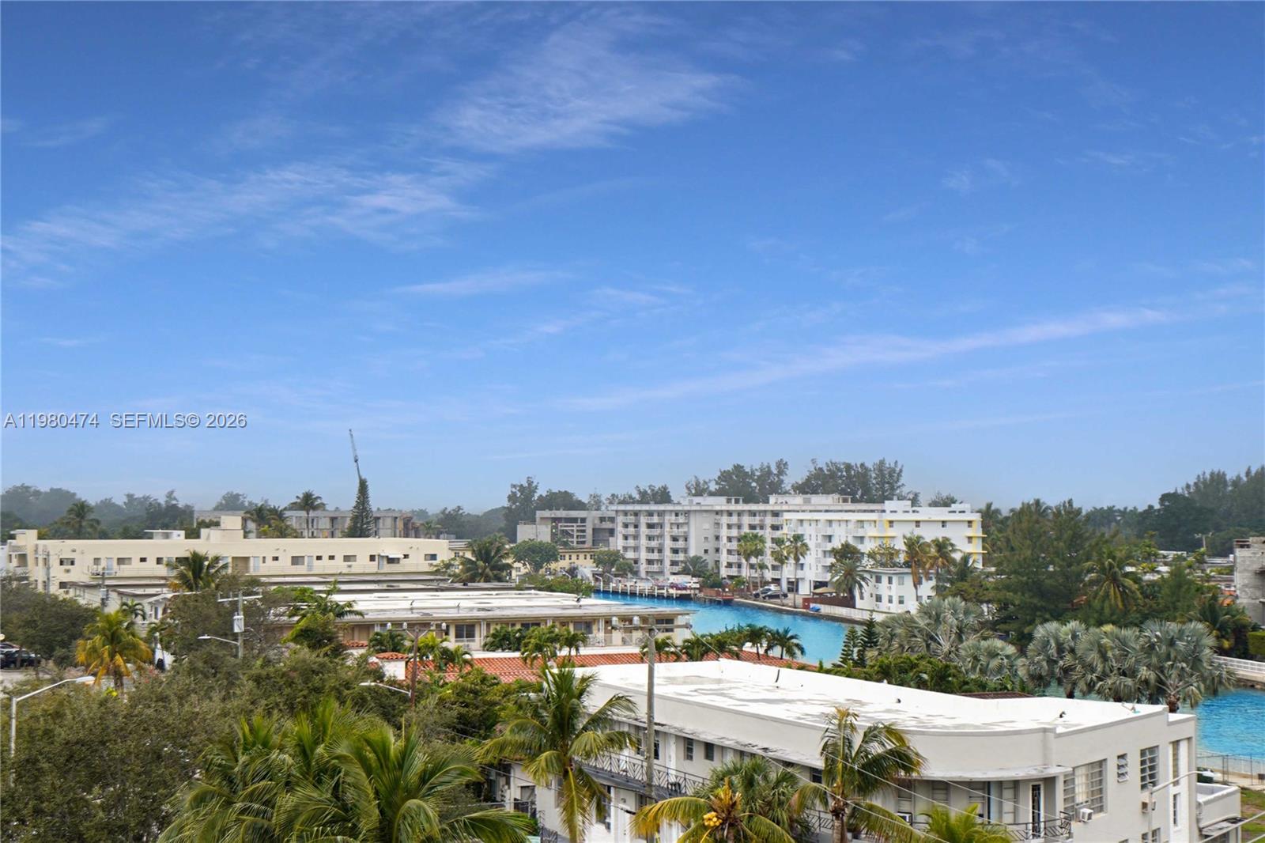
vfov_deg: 26.0
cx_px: 632
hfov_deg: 38.2
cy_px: 422
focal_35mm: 52
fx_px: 1827
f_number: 4
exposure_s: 1/160
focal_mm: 35
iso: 50
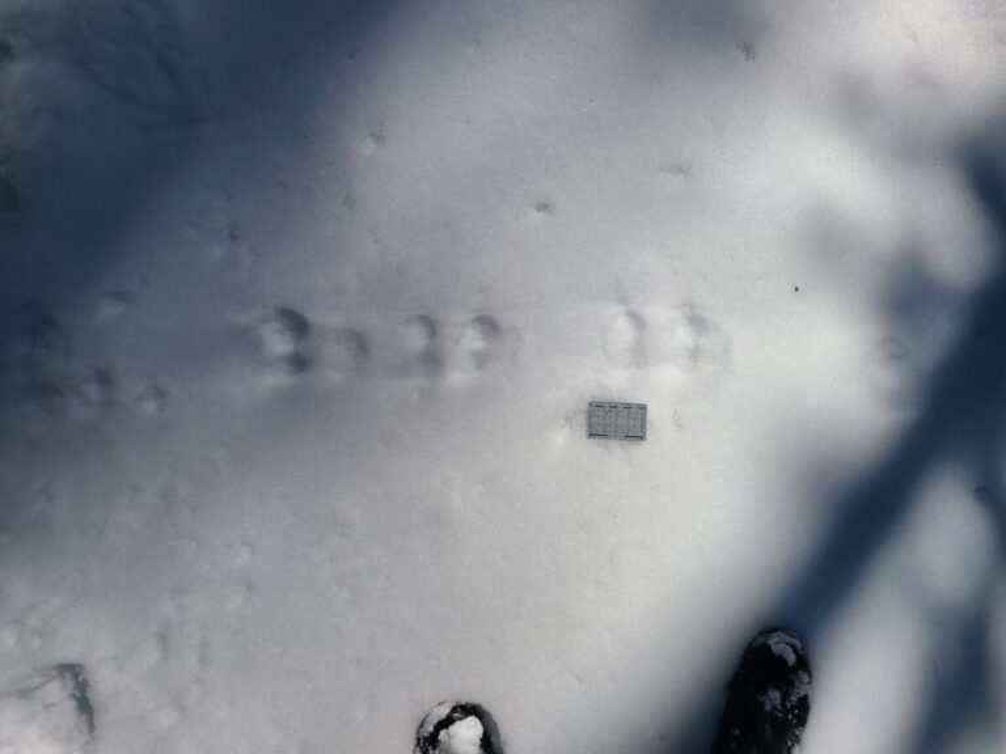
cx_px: 503
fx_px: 756
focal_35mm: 26
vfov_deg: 53.1
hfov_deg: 67.3
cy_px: 377
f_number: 1.8
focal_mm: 5.4
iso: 40
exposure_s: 1/5357
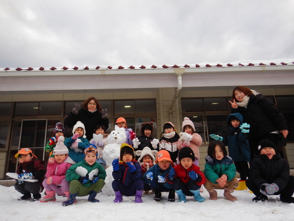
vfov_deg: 56.8
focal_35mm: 24
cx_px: 147
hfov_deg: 71.6
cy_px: 110
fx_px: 204
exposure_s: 1/1250
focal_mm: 4.3
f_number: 2.8
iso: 125
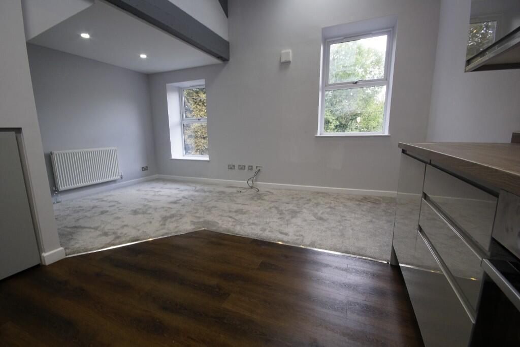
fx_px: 217
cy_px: 174
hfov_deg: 100.4
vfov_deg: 77.3
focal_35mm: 15
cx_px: 260
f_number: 11
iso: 250
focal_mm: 10
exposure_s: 1/10
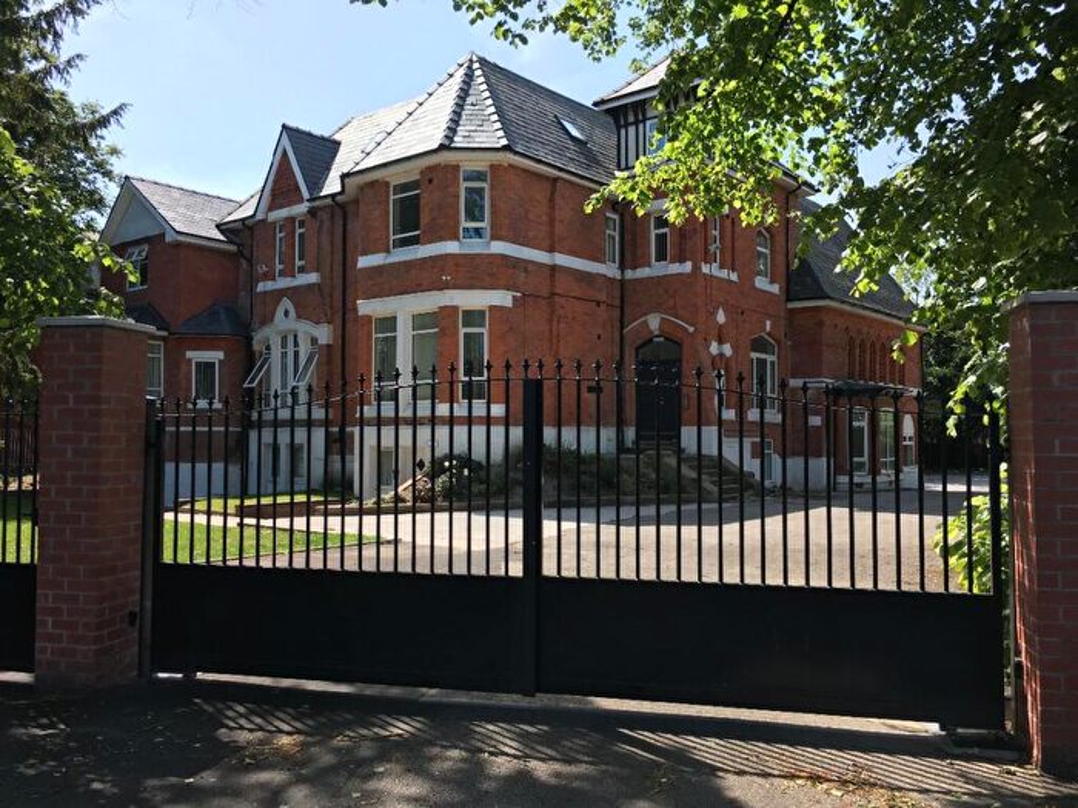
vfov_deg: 48.2
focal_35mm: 29
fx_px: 903
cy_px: 404
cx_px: 539
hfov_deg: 61.7
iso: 25
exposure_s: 1/610
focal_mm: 4.15
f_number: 2.2
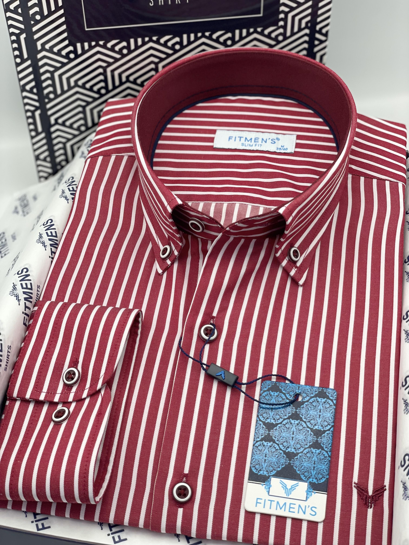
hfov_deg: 28.0
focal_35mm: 52
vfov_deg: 36.8
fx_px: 819
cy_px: 272
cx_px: 204
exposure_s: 1/122
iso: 40
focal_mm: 6
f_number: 2
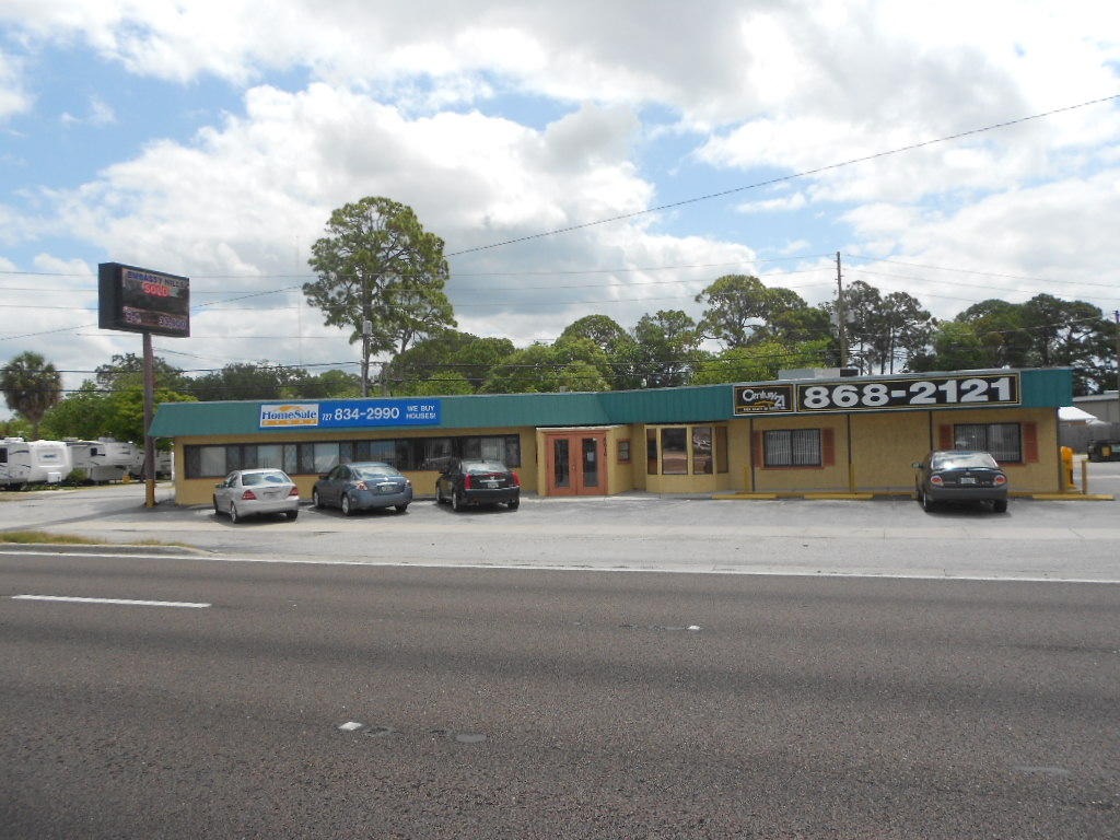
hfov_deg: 67.3
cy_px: 420
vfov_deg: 53.1
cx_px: 560
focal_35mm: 26
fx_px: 841
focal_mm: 4.6
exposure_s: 1/1250
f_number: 3.2
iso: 80
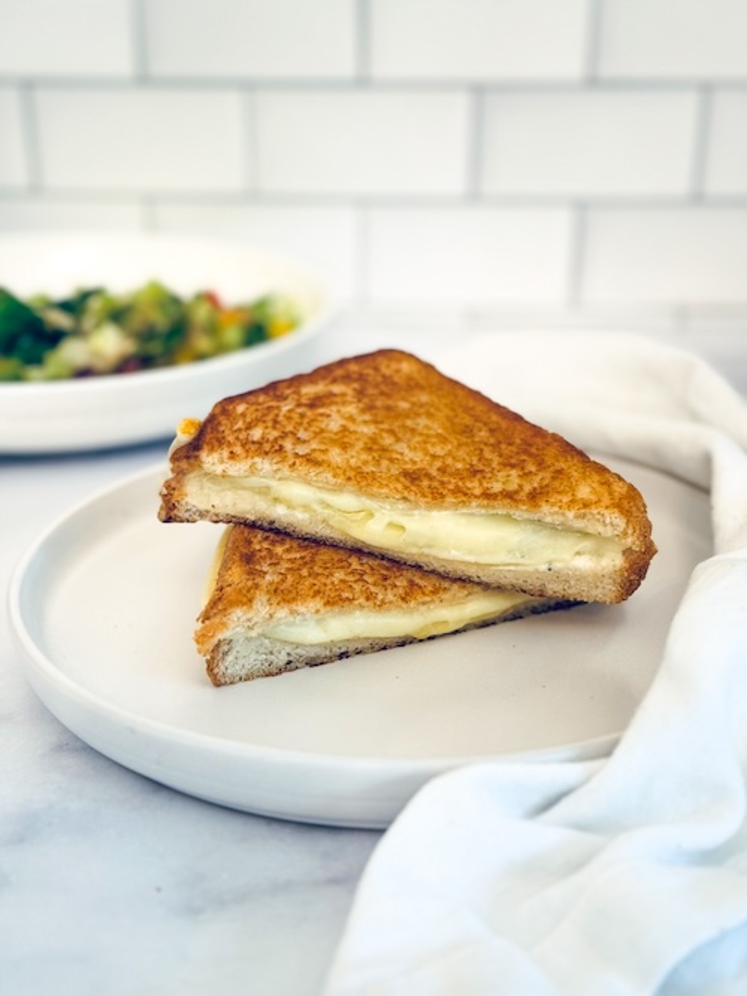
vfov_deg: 39.7
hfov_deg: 30.3
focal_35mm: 48
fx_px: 1382
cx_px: 374
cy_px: 498
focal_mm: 6.76
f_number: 1.8
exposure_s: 1/60
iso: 160
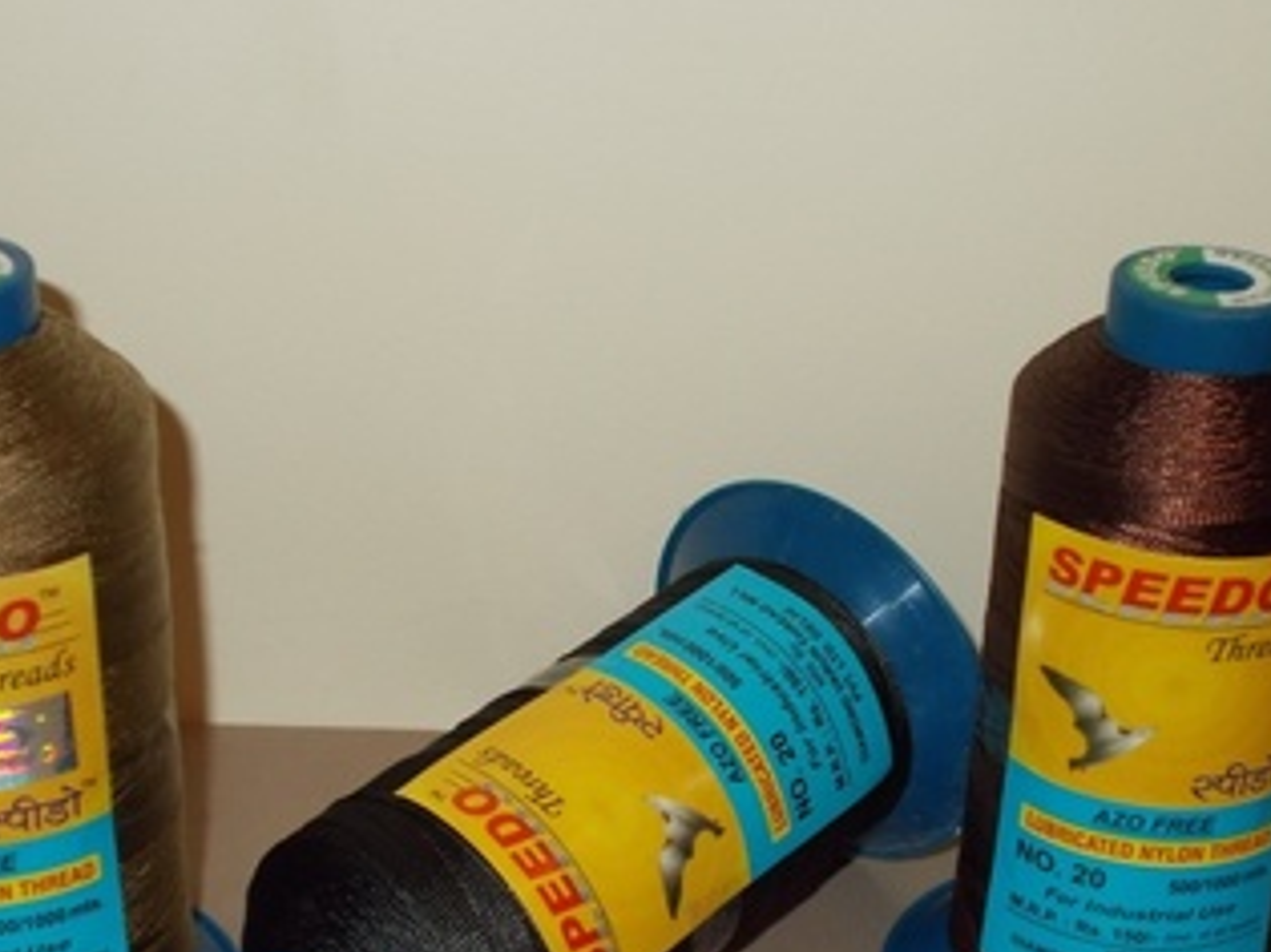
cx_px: 638
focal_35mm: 62
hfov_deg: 31.2
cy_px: 668
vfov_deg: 23.5
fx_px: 2276
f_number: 3.9
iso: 200
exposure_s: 1/30
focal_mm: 6.9
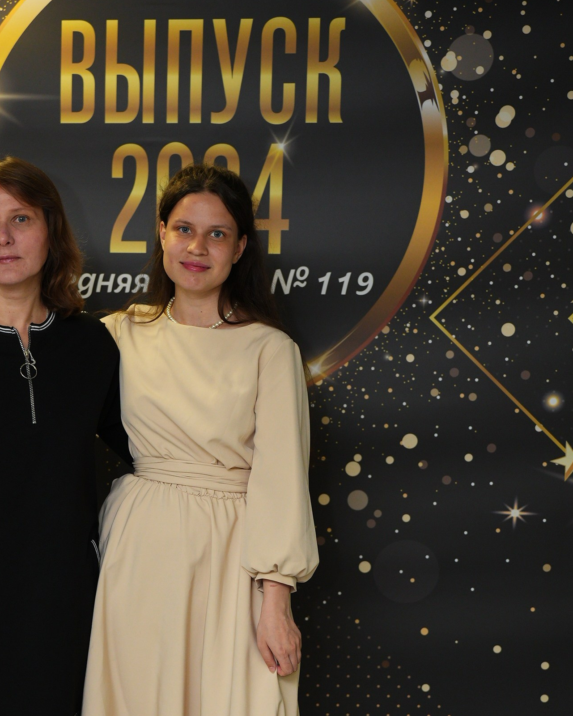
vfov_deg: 24.8
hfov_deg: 19.9
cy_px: 529
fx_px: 1611
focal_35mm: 76
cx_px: 89
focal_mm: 37
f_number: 2.8
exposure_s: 1/160
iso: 800
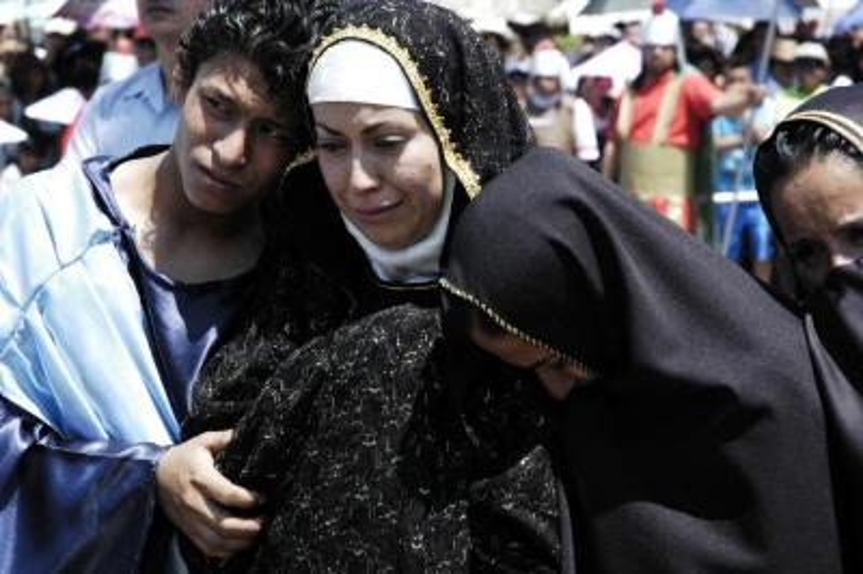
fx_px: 2515
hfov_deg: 19.5
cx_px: 432
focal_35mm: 105
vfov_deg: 13.0
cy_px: 287
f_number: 6.3
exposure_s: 1/2500
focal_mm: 70
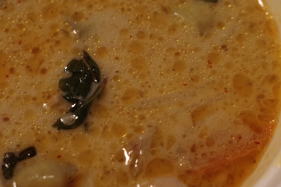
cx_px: 104
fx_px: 523
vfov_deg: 20.3
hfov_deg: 29.9
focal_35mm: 67
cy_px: 84
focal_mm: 18.3
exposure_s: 1/30
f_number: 2.8
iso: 1250
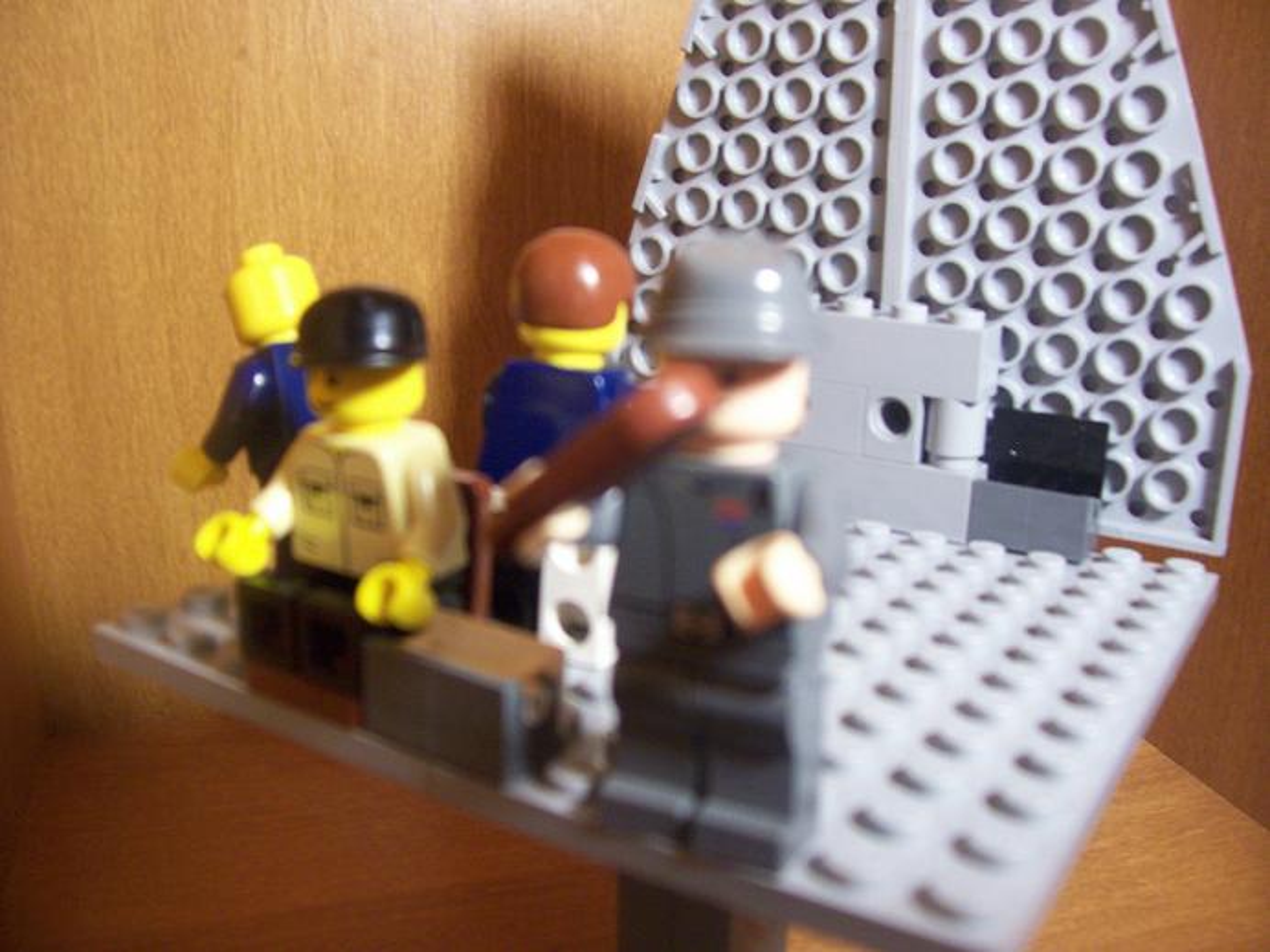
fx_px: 1247
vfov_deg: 41.8
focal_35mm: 34
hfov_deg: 54.0
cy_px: 476
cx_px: 635
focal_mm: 5.6
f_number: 2.7
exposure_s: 1/24.6
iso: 160
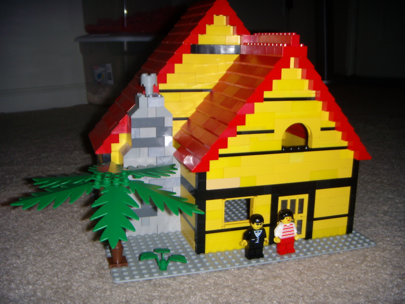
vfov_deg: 37.7
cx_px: 202
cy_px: 152
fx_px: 445
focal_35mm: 38
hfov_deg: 49.0
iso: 64
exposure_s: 1/60.2
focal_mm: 6.4
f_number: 3.5
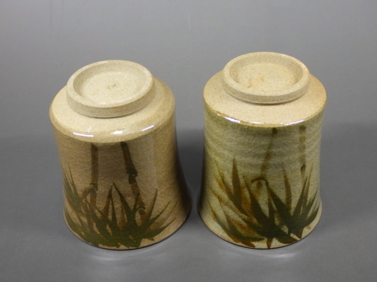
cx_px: 188
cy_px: 141
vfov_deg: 28.6
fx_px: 555
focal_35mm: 51
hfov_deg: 37.5
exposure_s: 1/60
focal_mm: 9.1
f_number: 4.4
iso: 400
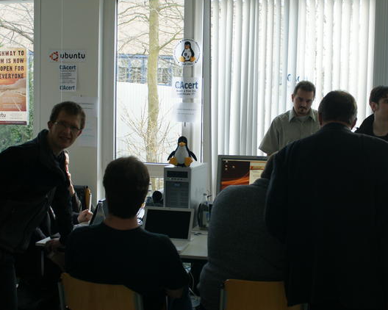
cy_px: 154
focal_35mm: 41
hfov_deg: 44.6
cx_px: 229
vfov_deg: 36.5
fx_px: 471
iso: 200
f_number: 4.5
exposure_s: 1/60
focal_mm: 24
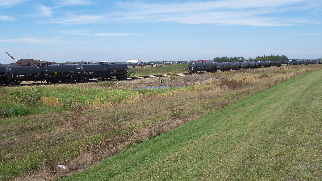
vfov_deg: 26.5
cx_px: 157
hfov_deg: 45.5
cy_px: 83
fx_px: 384
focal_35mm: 45
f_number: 5.6
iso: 64
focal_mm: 7.2
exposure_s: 1/400
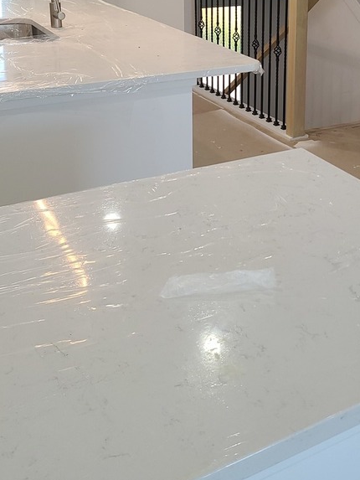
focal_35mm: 49
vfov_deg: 36.6
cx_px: 272
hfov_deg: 29.2
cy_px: 54
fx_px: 679
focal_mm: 5.4
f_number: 1.8
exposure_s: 1/60
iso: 64
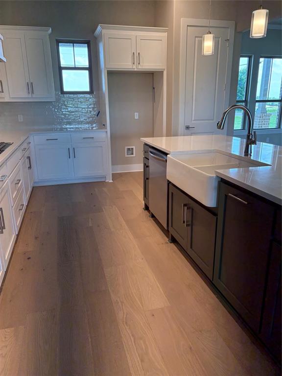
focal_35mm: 26
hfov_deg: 53.1
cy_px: 188
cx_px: 141
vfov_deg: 67.3
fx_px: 282
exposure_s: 1/152
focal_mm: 5.96
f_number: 1.6
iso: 125
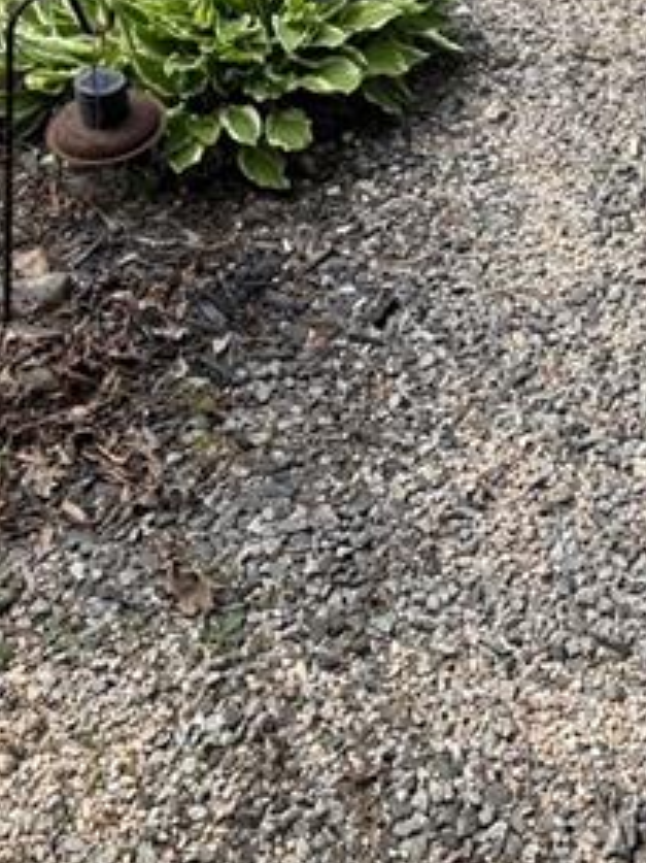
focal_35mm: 66
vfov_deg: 26.9
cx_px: 590
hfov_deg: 21.7
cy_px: -96
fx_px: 1644
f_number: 1.78
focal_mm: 6.76
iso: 80
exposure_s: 1/2041
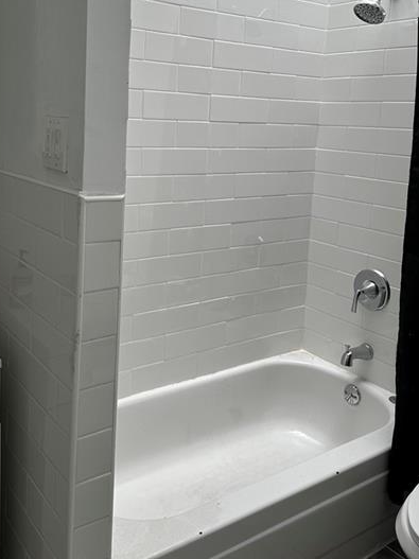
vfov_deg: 51.5
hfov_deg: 40.4
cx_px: 154
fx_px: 565
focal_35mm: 35
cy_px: 177
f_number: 1.78
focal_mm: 6.86
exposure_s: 1/121
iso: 80
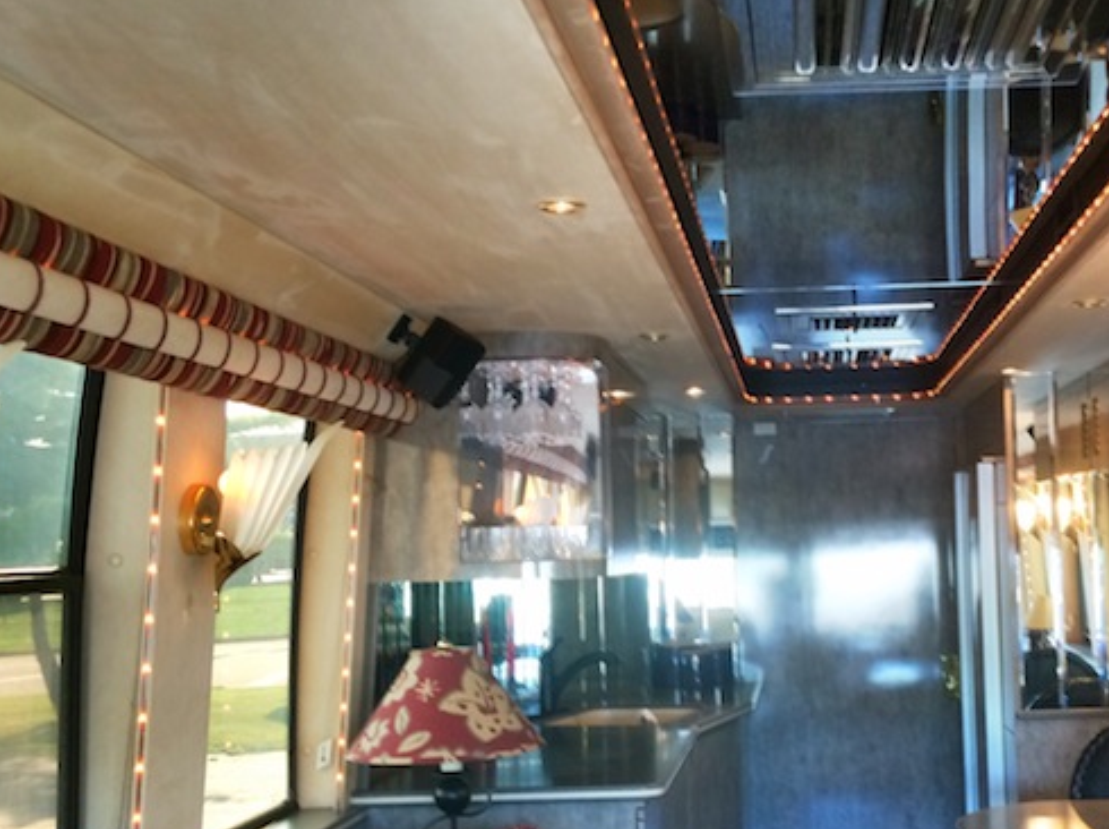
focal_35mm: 49
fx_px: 1568
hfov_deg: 38.3
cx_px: 774
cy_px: 487
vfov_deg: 29.5
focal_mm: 4.12
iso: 80
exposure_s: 1/30
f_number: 2.2
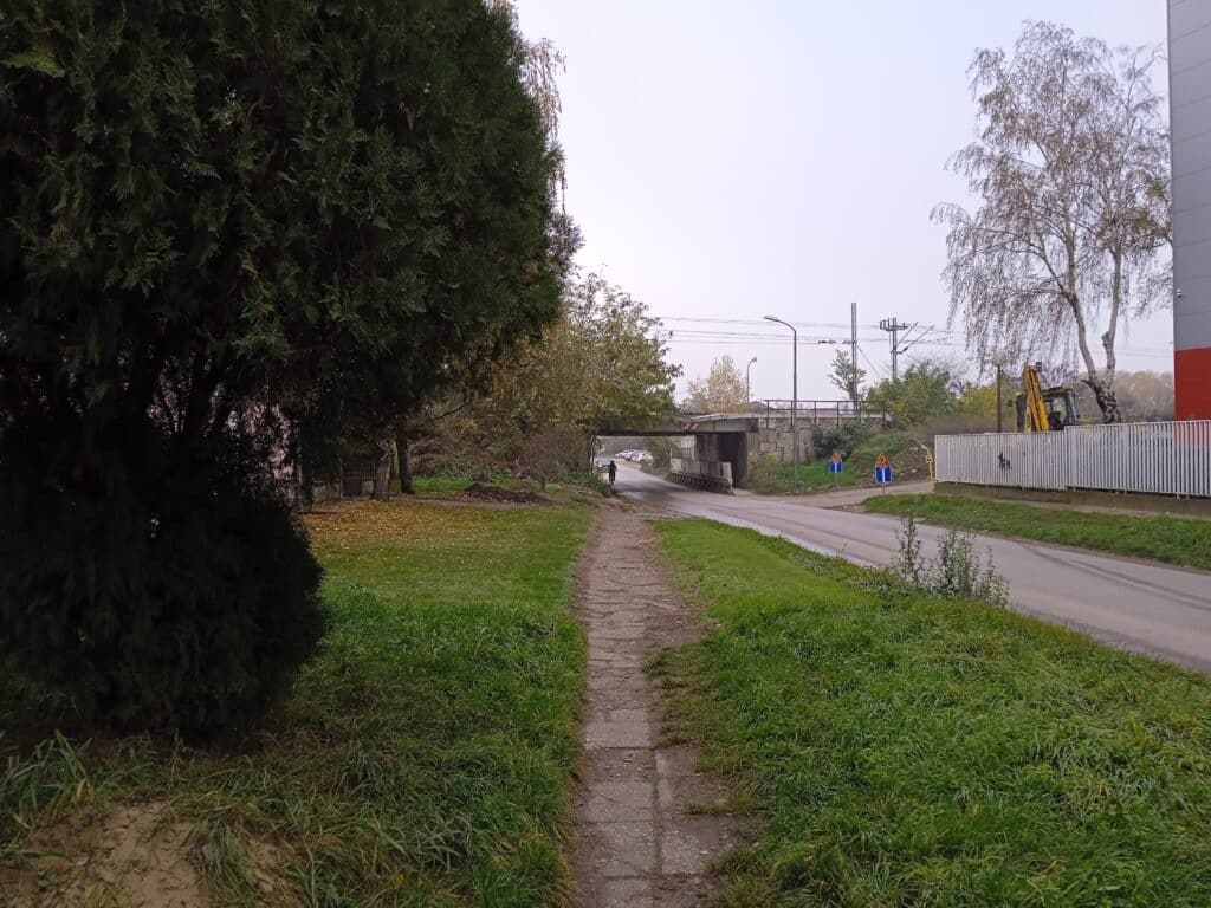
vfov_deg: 49.7
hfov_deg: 63.4
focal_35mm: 28
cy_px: 454
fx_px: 980
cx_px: 606
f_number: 2.2
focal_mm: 3.43
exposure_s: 1/394
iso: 117
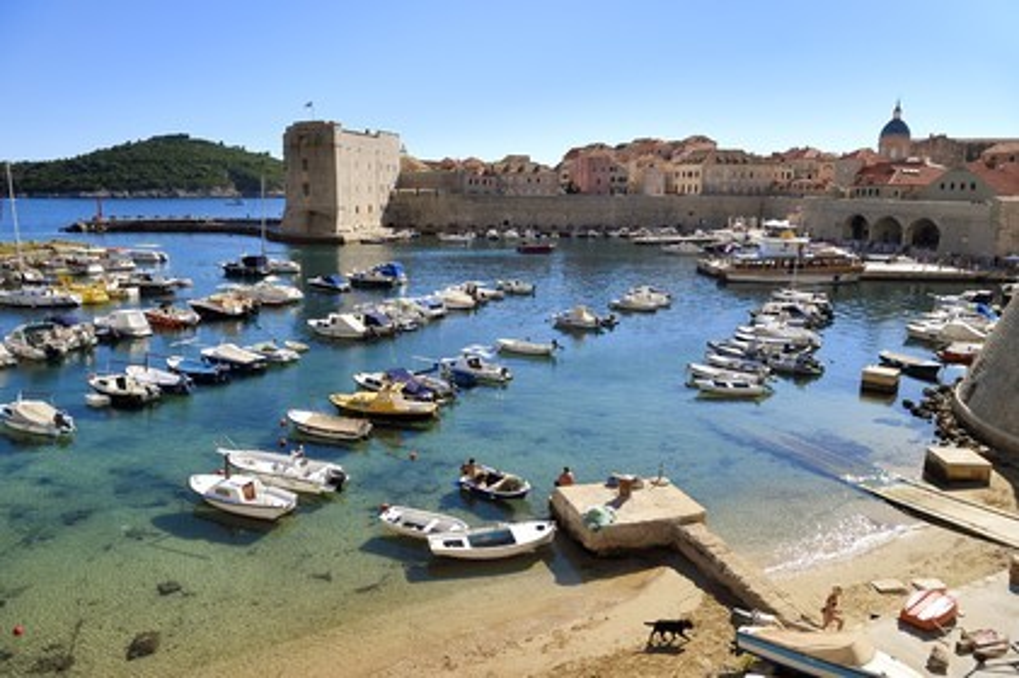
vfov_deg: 53.1
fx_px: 679
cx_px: 510
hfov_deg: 73.8
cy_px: 339
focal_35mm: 24
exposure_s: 1/800
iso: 200
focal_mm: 24
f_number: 8
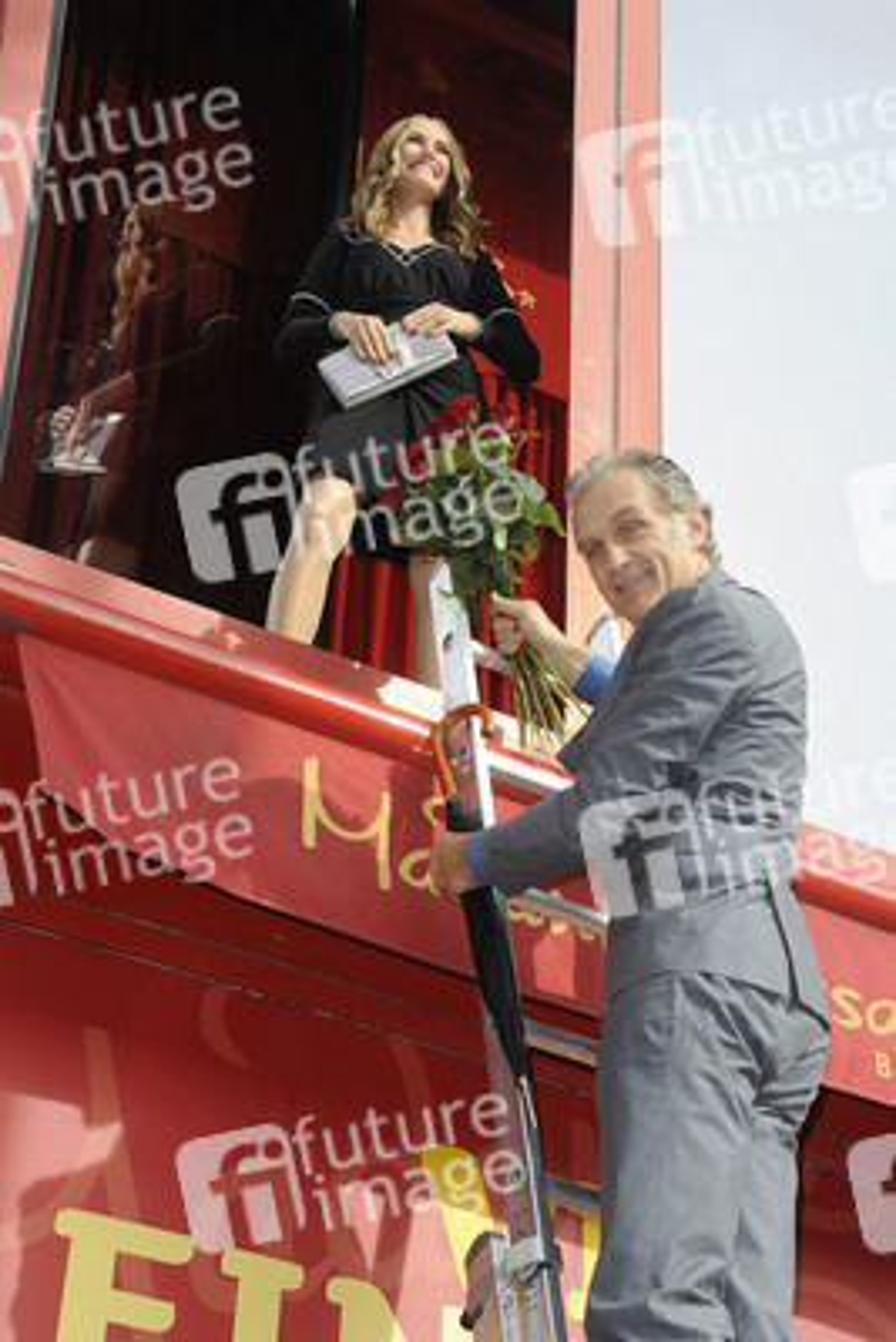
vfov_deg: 28.1
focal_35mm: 72
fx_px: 2685
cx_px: 448
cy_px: 671
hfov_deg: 18.9
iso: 320
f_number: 8
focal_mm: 72
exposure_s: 1/400
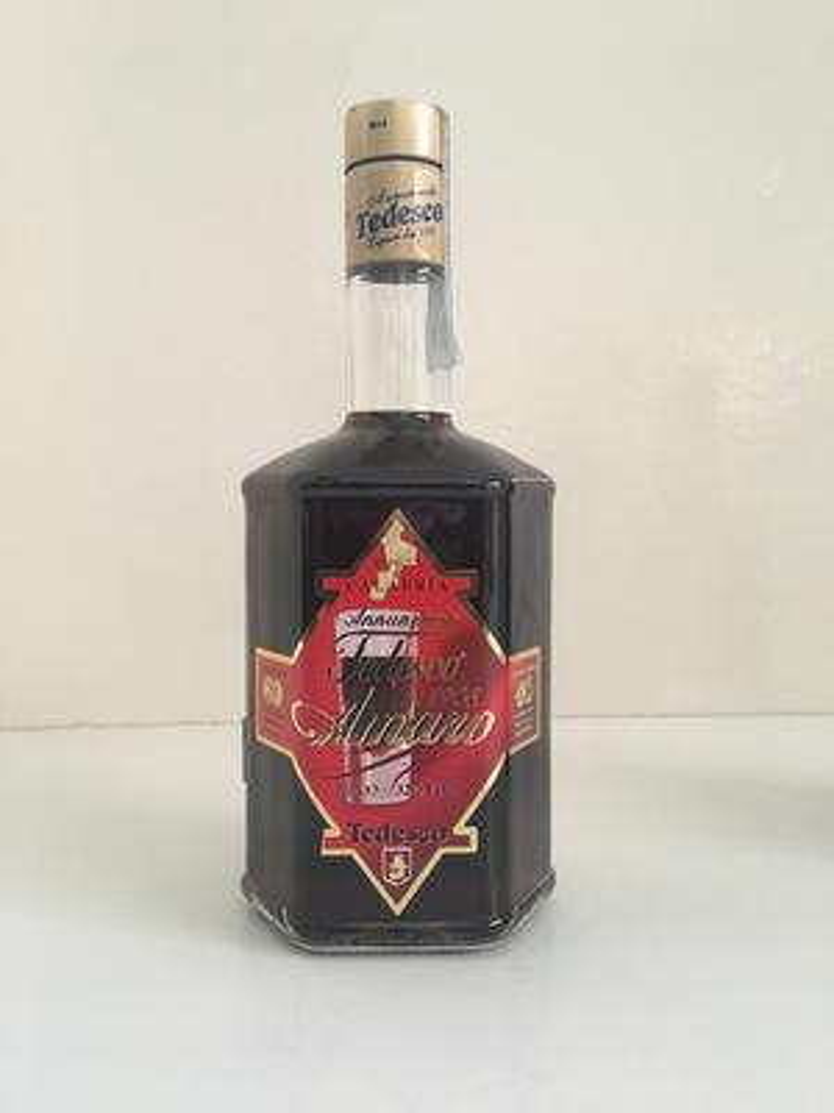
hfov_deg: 48.2
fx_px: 932
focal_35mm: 29
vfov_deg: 61.7
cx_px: 417
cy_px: 556
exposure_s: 1/33
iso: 200
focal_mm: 4.15
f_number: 2.2
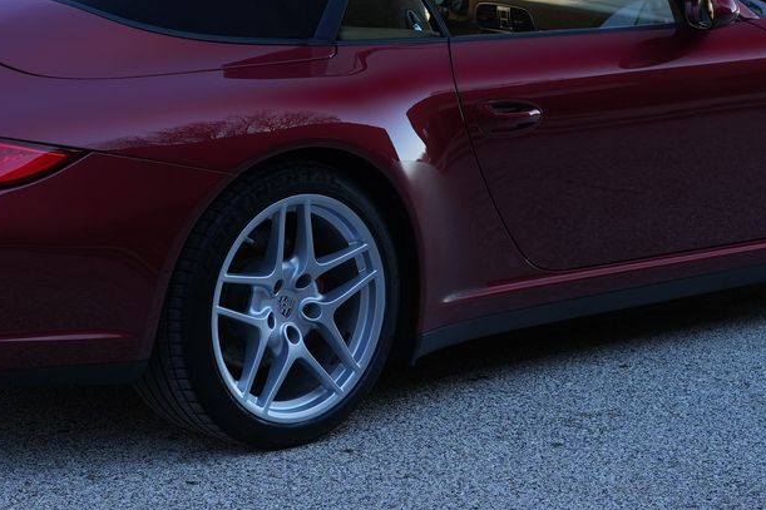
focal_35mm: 131
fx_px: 2786
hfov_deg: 15.6
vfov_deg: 10.4
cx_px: 248
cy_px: 145
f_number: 4
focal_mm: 50
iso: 200
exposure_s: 1/160
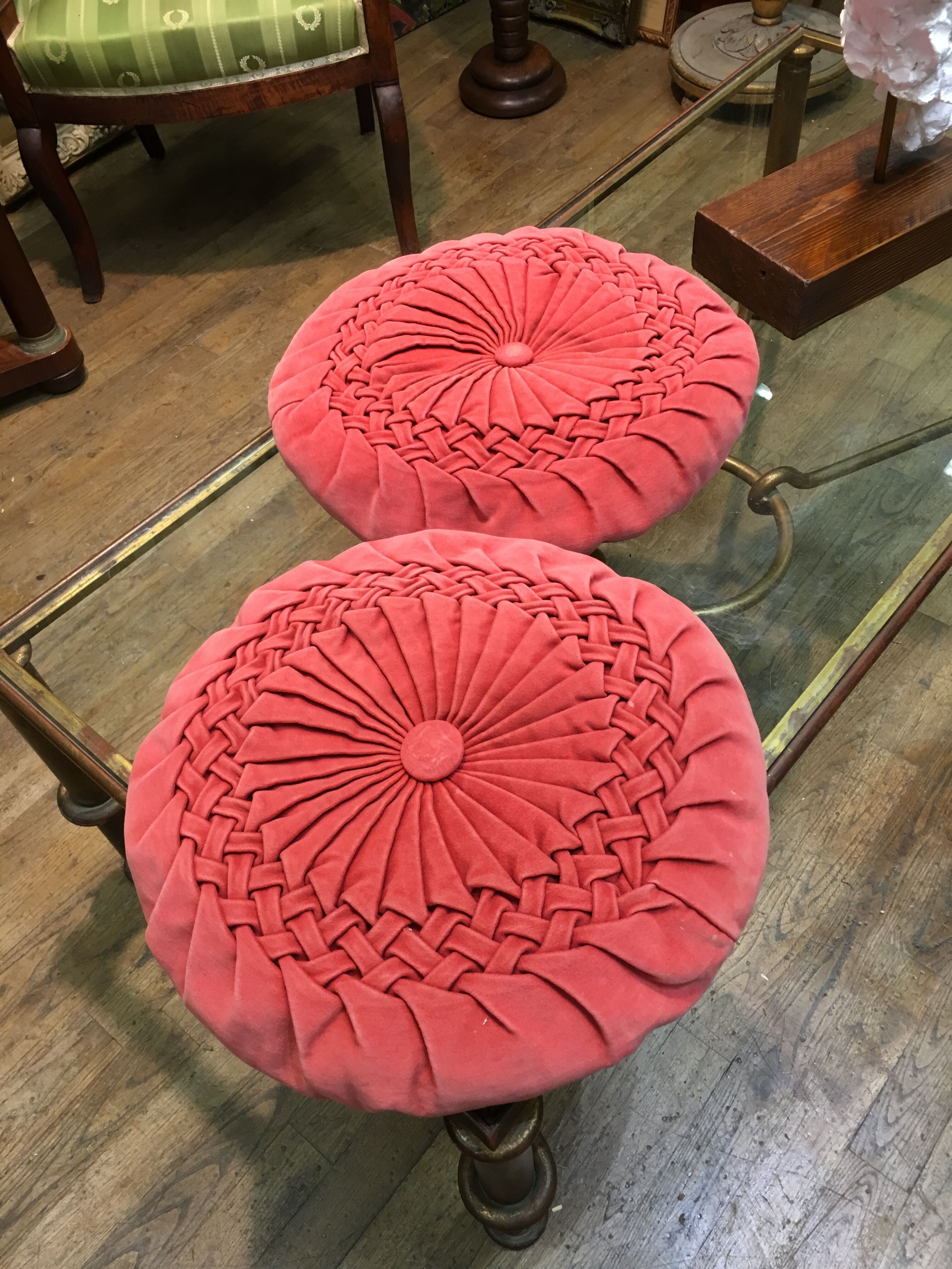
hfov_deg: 48.2
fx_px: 1063
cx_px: 476
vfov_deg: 61.7
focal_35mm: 29
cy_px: 634
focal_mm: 4.15
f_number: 2.2
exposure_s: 1/33
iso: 100
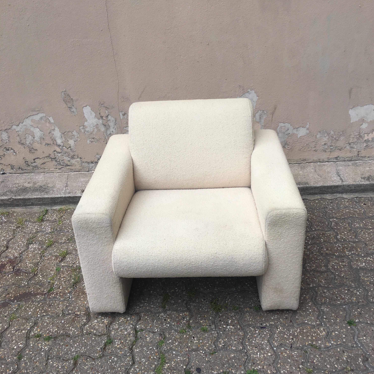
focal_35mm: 35
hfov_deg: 47.2
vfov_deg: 47.2
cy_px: 193
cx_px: 189
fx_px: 428
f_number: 2.2
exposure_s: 1/646
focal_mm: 4.15
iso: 25
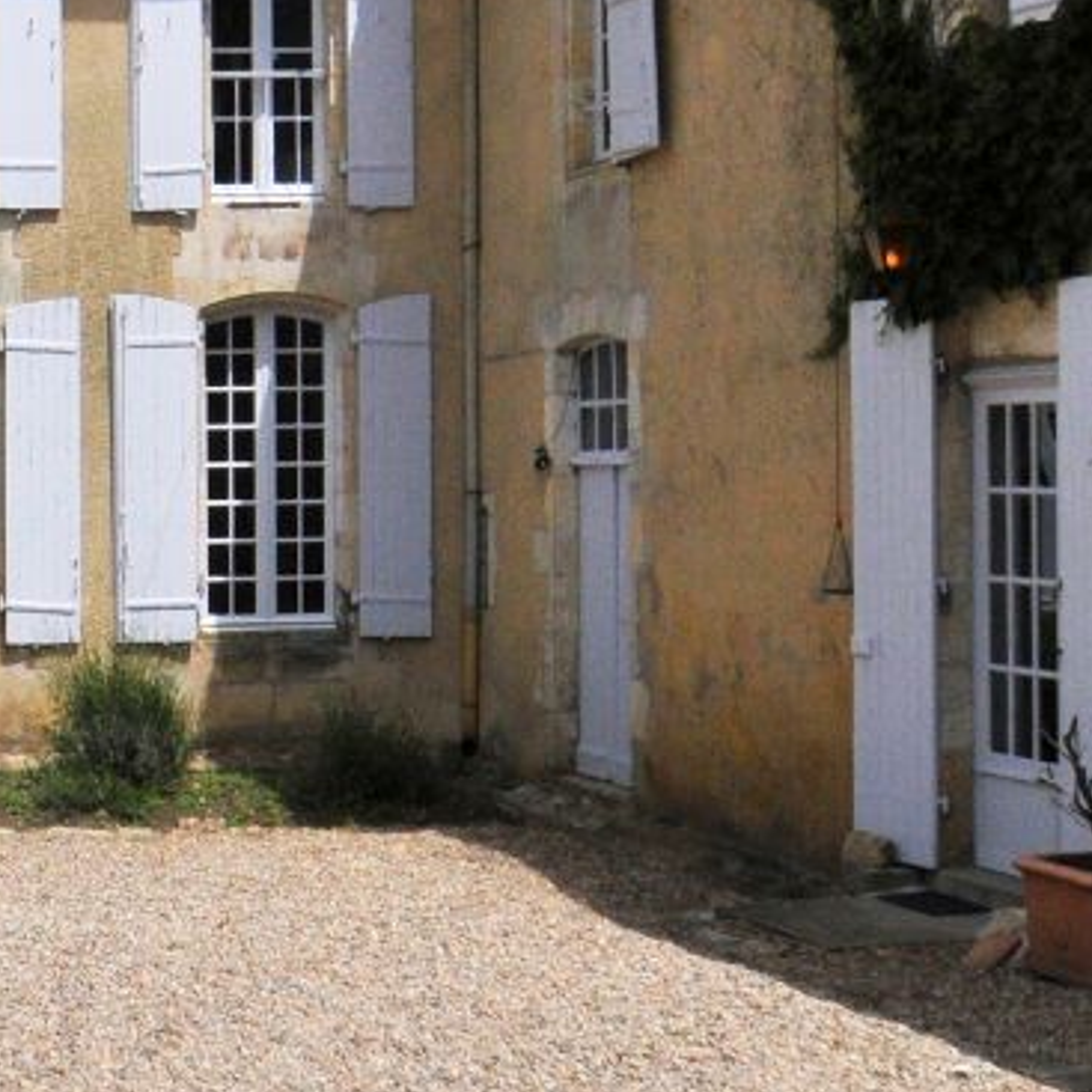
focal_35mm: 62
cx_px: -616
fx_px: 2208
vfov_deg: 26.6
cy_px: 54
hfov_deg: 22.1
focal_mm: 11
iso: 500
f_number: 14
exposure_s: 1/800
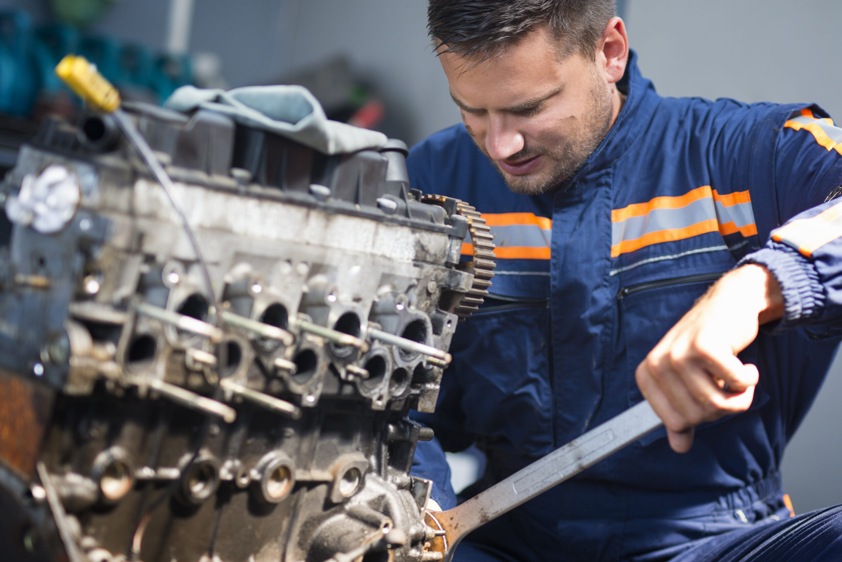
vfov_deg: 27.0
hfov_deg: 39.6
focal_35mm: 50
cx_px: 421
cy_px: 281
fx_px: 1170
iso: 200
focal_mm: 50
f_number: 1.8
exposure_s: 1/200
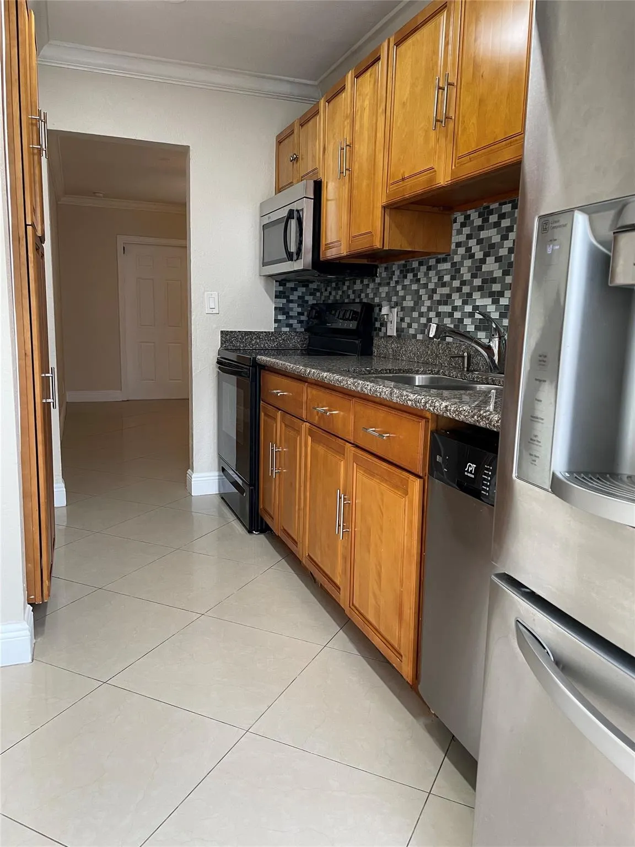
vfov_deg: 67.3
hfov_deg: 53.1
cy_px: 424
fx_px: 636
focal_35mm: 26
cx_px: 318
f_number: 1.6
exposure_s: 1/60
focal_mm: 4.2
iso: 125
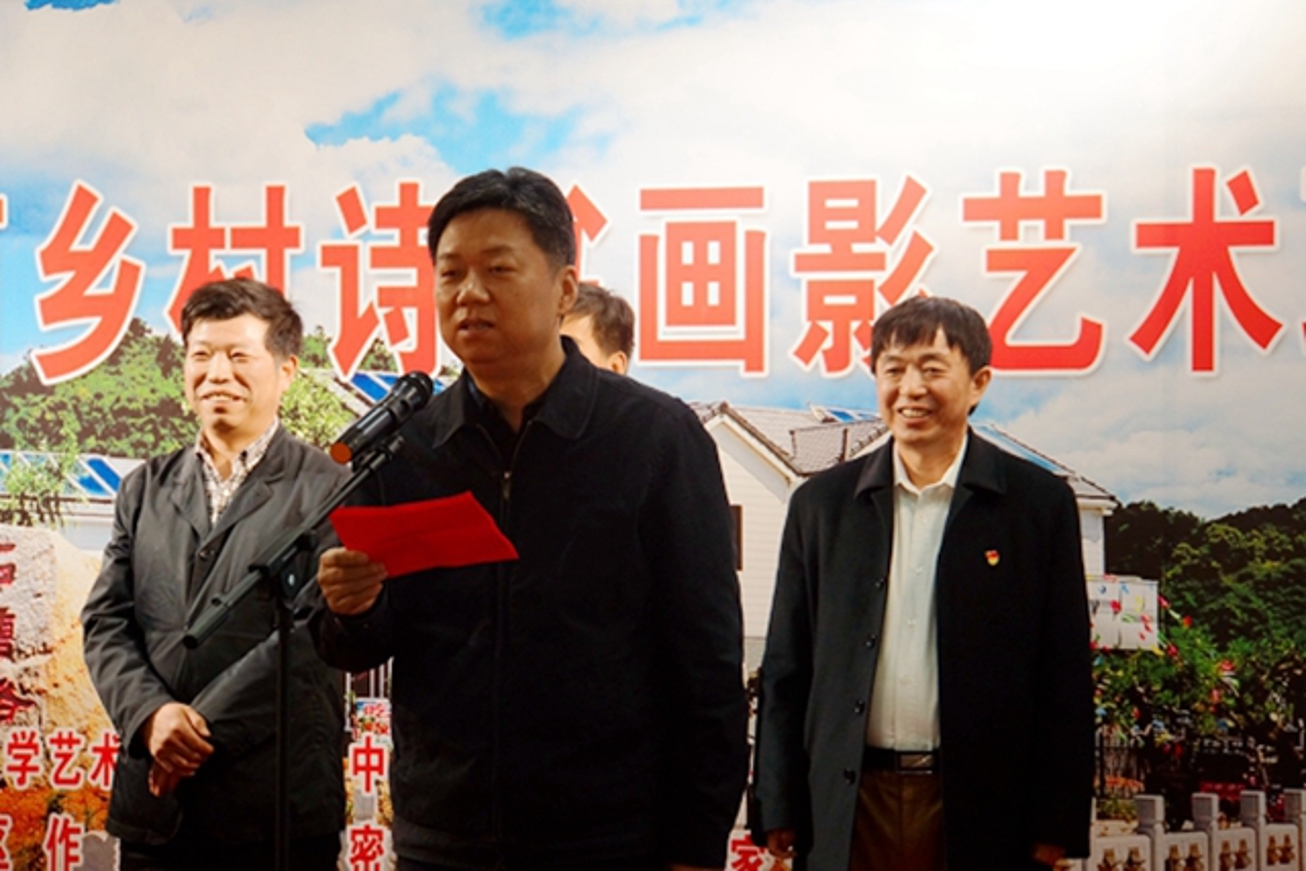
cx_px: 653
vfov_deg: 15.5
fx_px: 3193
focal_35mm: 88
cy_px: 436
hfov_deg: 23.1
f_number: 5.6
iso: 1000
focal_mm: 59
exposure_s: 1/100
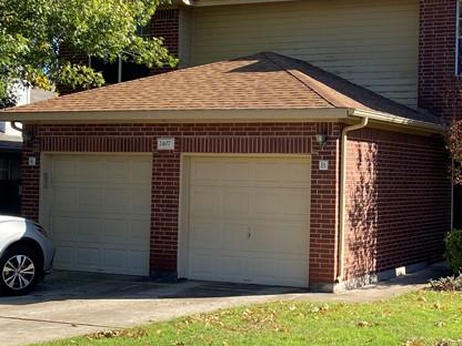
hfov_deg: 29.4
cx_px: 390
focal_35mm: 64
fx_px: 854
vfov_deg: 22.9
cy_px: 170
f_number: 1.8
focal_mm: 4.25
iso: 32
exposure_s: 1/1447
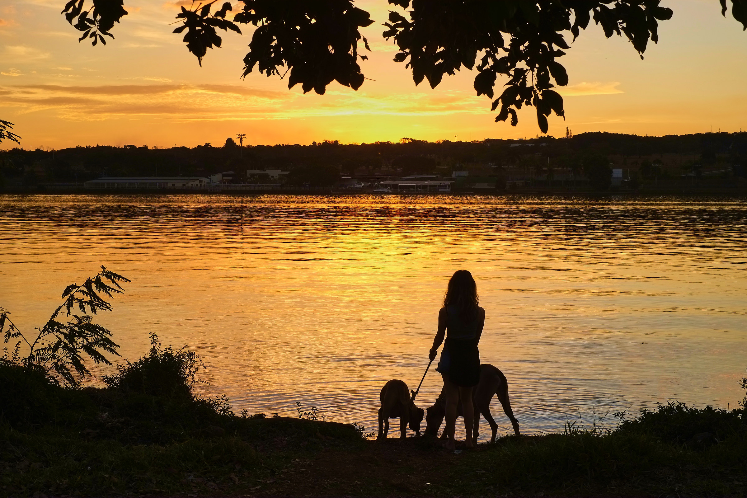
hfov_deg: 37.5
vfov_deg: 25.5
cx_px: 374
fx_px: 1100
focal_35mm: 53
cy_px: 249
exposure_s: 1/110
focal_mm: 35
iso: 200
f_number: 8
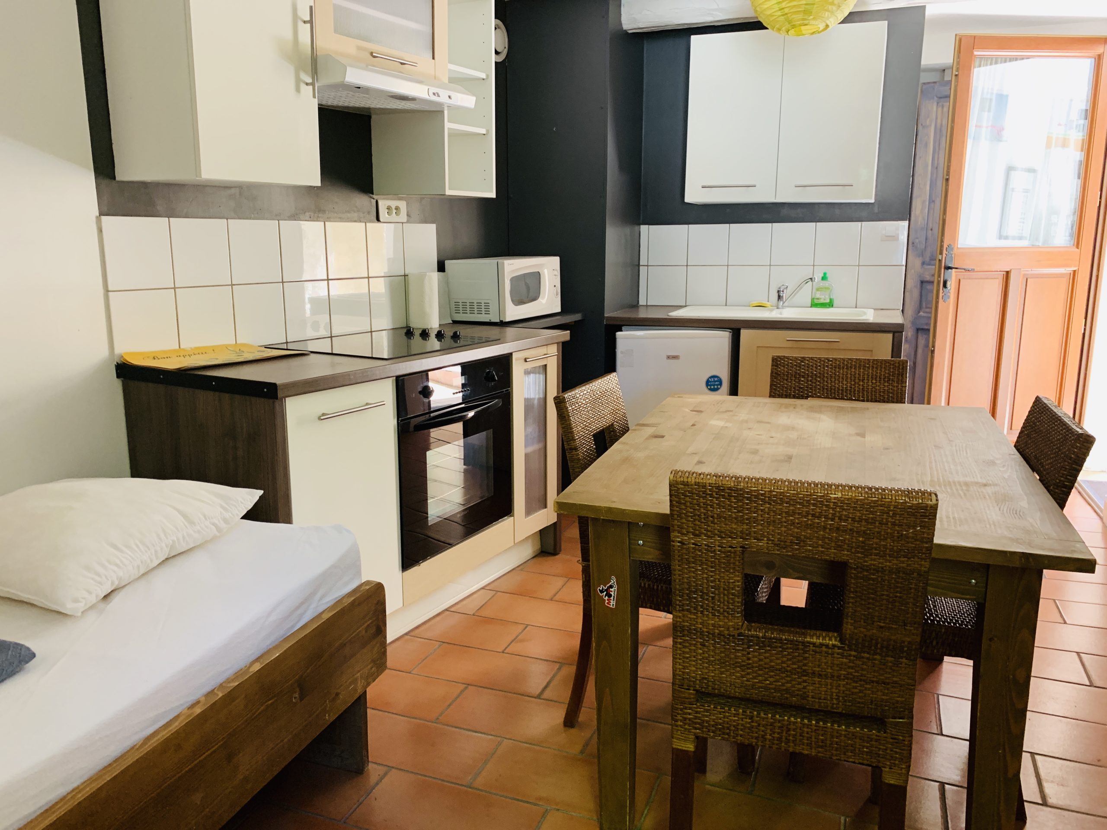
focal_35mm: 26
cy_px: 415
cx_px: 554
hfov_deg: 67.3
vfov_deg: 53.1
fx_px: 831
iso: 160
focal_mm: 4.25
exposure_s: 1/60
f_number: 1.8
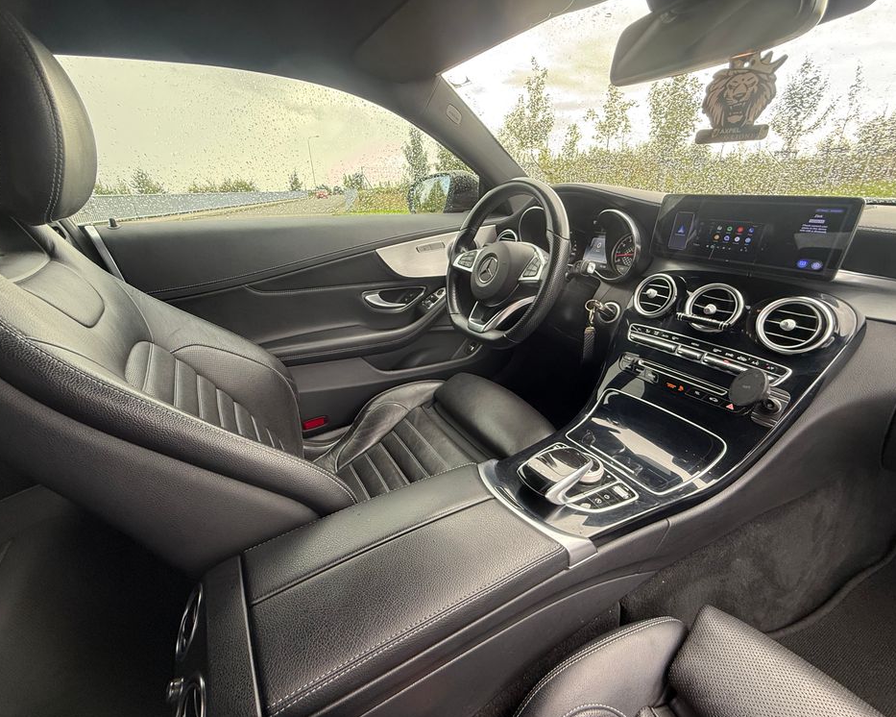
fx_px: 398
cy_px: 353
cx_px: 447
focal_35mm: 15
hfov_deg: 96.8
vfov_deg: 84.0
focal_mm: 2.22
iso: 200
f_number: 2.2
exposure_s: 1/99
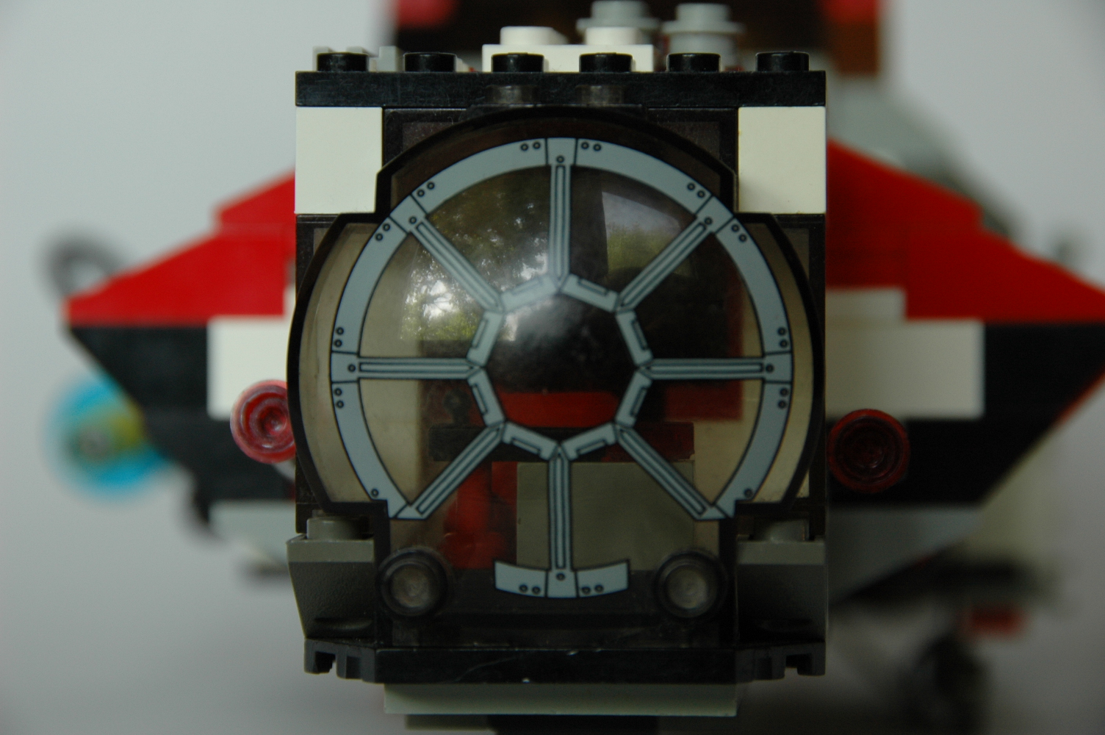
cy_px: 368
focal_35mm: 300
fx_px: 9200
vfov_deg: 4.6
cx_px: 552
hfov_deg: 6.9
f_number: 8
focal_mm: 200
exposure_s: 1/20
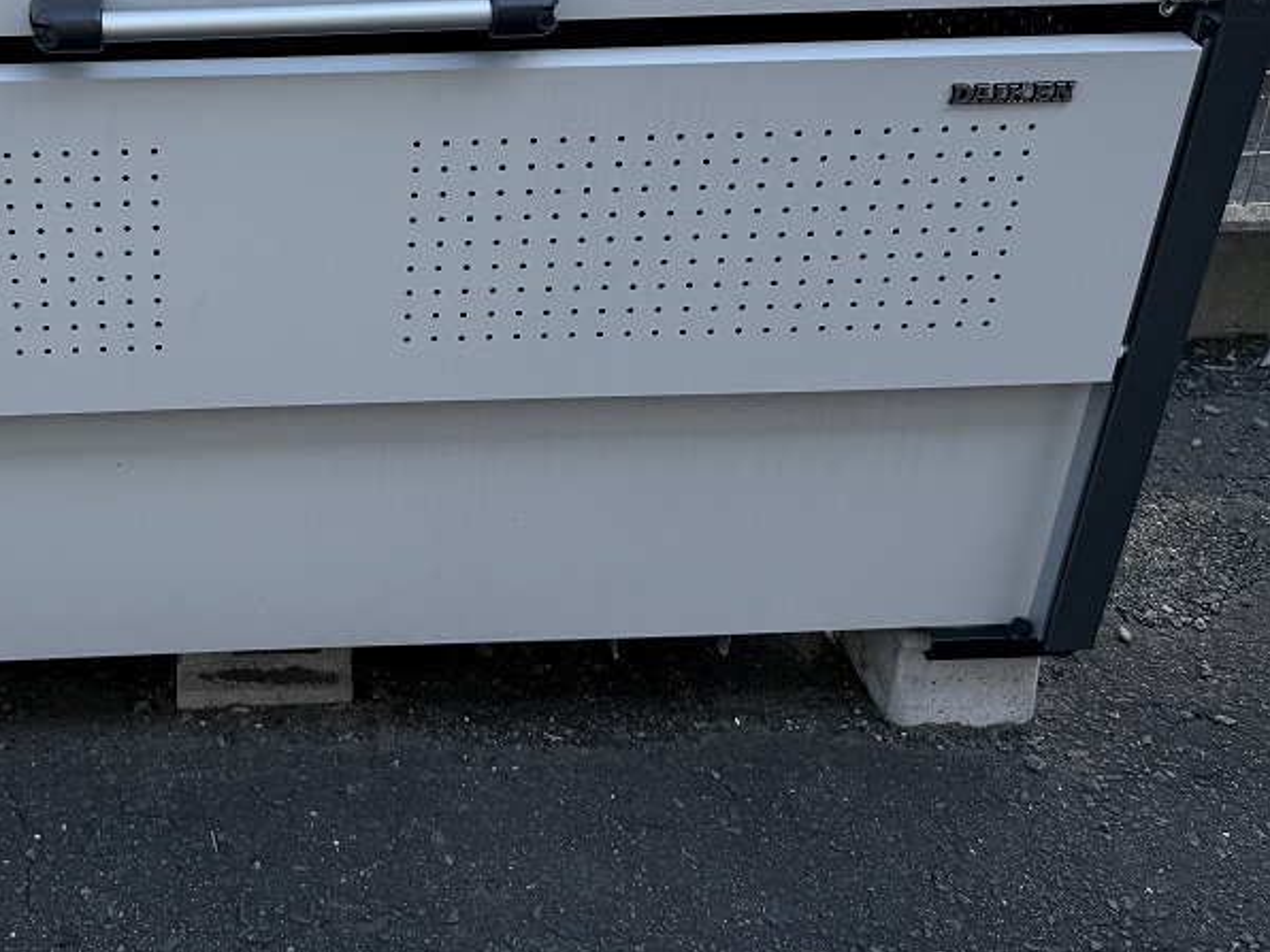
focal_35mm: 46
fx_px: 1688
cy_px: 112
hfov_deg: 39.2
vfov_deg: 30.3
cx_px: 210
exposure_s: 1/1770
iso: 100
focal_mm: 6.76
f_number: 1.78
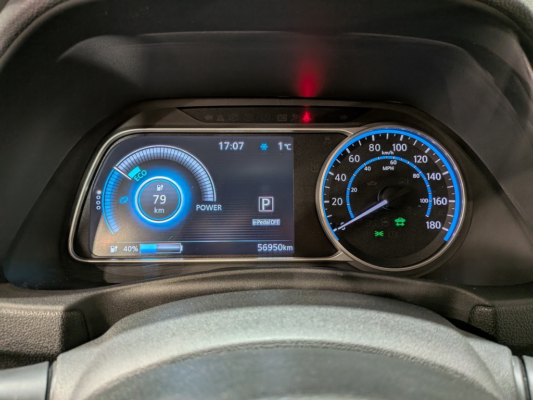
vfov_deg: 56.8
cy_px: 200
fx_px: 370
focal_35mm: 24
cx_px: 266
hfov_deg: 71.6
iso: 26
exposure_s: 1/64.2
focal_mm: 4.53
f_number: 1.7
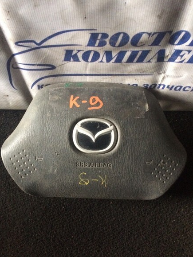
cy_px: 131
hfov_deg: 46.8
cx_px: 95
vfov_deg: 60.0
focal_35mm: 30
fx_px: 223
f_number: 2.2
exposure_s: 1/17
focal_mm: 4.15
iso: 400
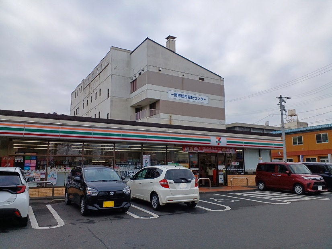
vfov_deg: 51.4
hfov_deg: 65.3
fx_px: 259
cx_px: 166
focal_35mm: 27
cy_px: 124
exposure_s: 1/899
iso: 40
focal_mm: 3.58
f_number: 1.9
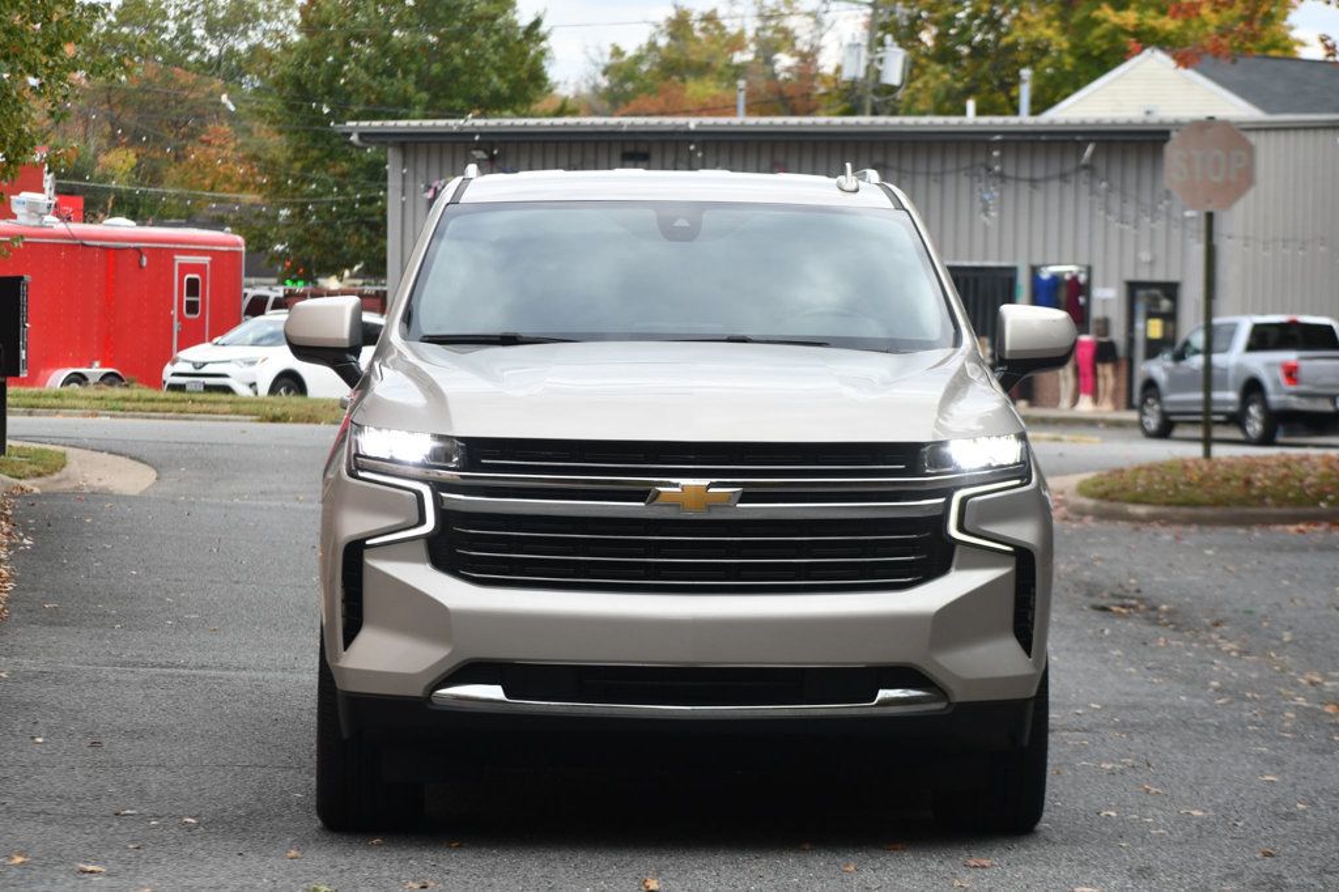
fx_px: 5019
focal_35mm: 135
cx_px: 670
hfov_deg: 15.2
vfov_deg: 10.2
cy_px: 446
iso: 200
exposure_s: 1/250
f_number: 6.3
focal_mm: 90
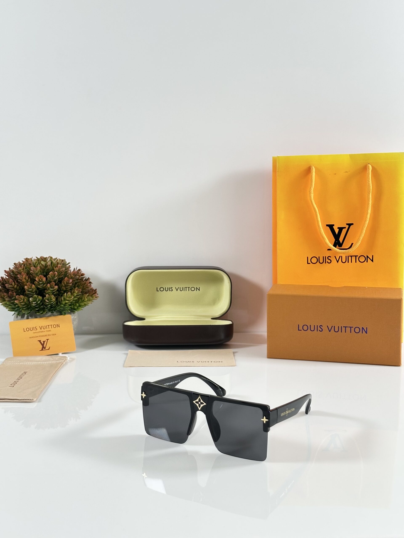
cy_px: 269
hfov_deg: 30.3
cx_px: 202
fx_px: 747
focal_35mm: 48
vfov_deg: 39.7
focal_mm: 6.86
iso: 80
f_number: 1.78
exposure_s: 1/84
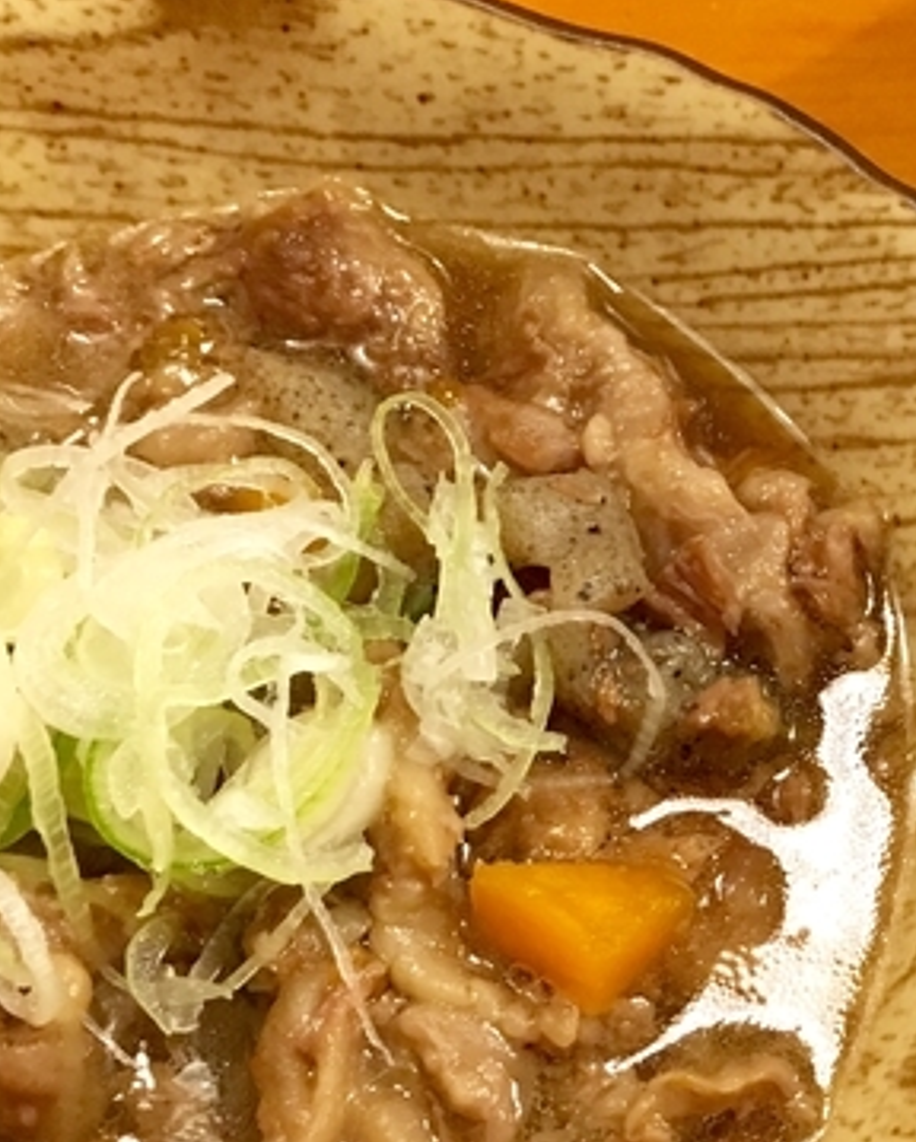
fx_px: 2131
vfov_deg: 30.0
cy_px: 643
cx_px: 951
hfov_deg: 23.1
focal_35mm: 63
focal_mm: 4.15
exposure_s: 1/17
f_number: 2.2
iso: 200
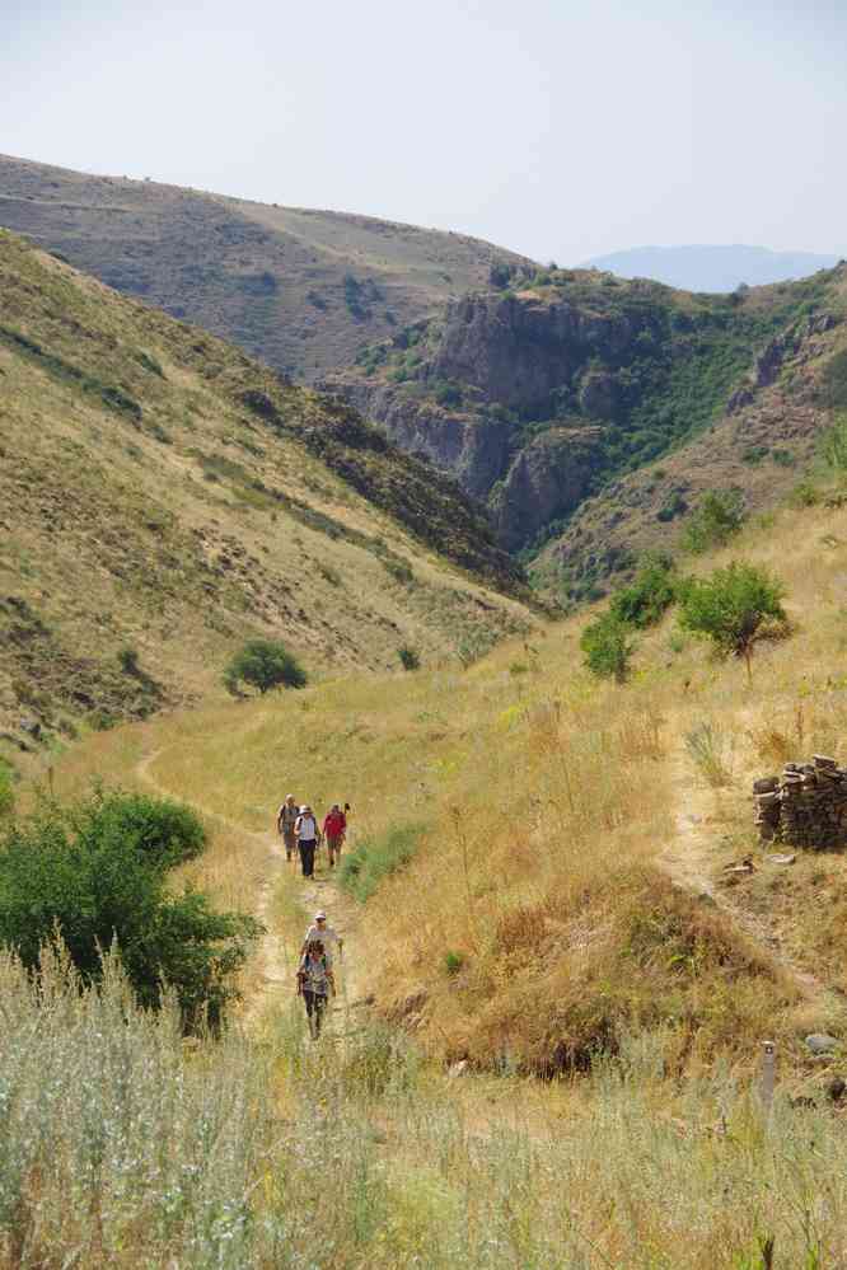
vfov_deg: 17.5
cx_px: 424
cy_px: 635
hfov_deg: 11.7
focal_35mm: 117
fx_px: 4129
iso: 200
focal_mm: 77.5
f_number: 9
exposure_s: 1/125
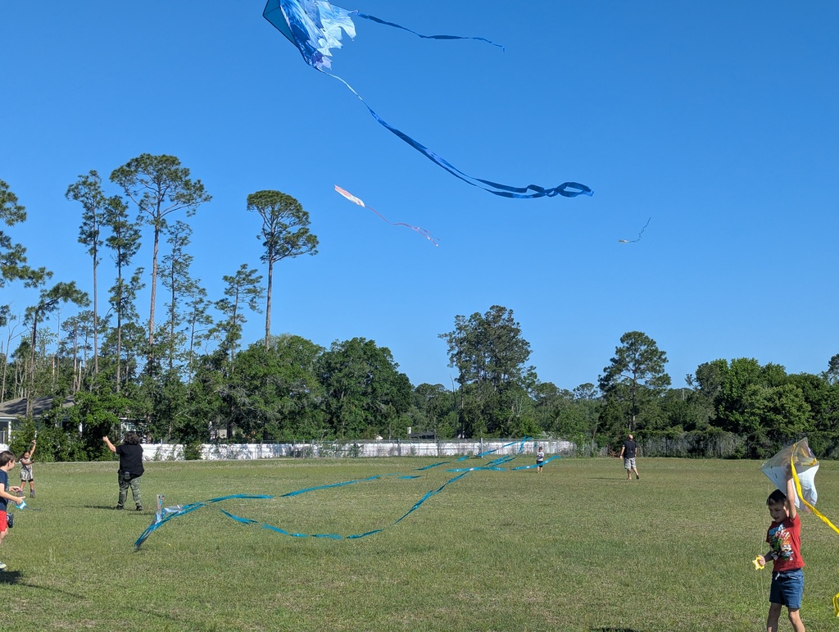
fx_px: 1165
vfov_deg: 30.3
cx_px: 420
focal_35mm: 48
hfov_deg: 39.6
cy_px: 316
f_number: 1.85
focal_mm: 6.81
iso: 50
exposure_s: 1/1949
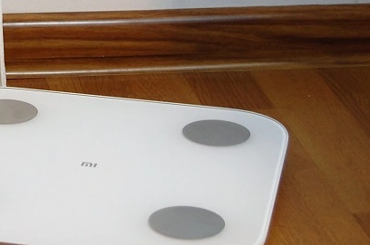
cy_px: -1
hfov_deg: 11.9
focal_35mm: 169
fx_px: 1735
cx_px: -67
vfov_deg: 8.1
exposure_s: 1/40
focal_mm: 46
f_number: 5.3
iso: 400
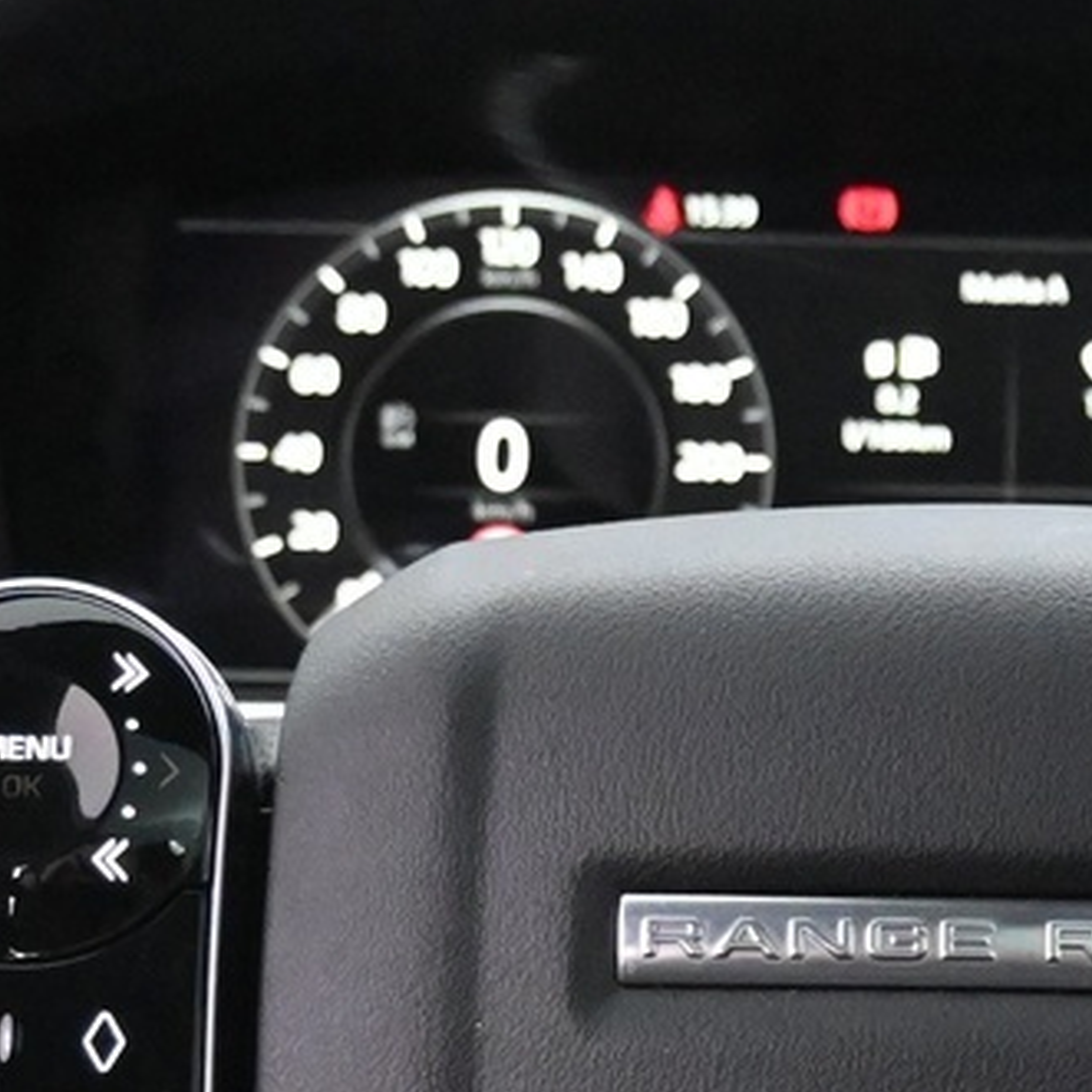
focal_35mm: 131
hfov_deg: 13.2
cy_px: 1043
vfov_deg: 13.2
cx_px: 1006
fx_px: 4678
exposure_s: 1/30
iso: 6400
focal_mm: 21
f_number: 4
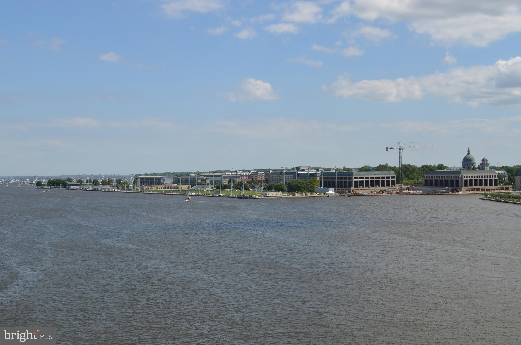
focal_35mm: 48
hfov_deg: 41.2
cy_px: 172
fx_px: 693
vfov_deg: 27.9
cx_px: 260
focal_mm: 32
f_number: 9
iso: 100
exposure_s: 1/320
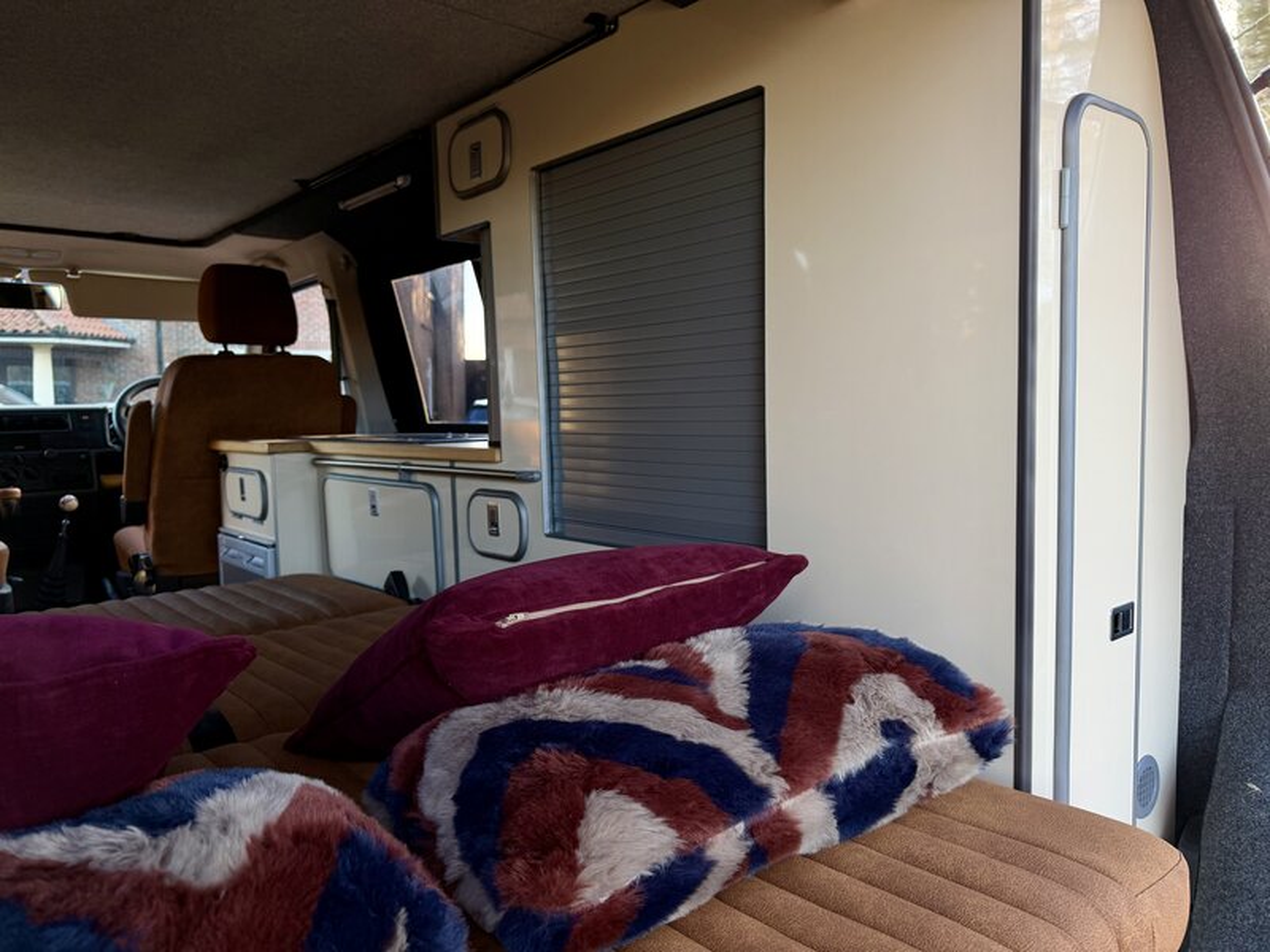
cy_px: 476
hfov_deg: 71.6
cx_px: 635
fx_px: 881
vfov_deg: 56.8
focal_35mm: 24
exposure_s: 1/121
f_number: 1.78
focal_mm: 6.76
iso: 100
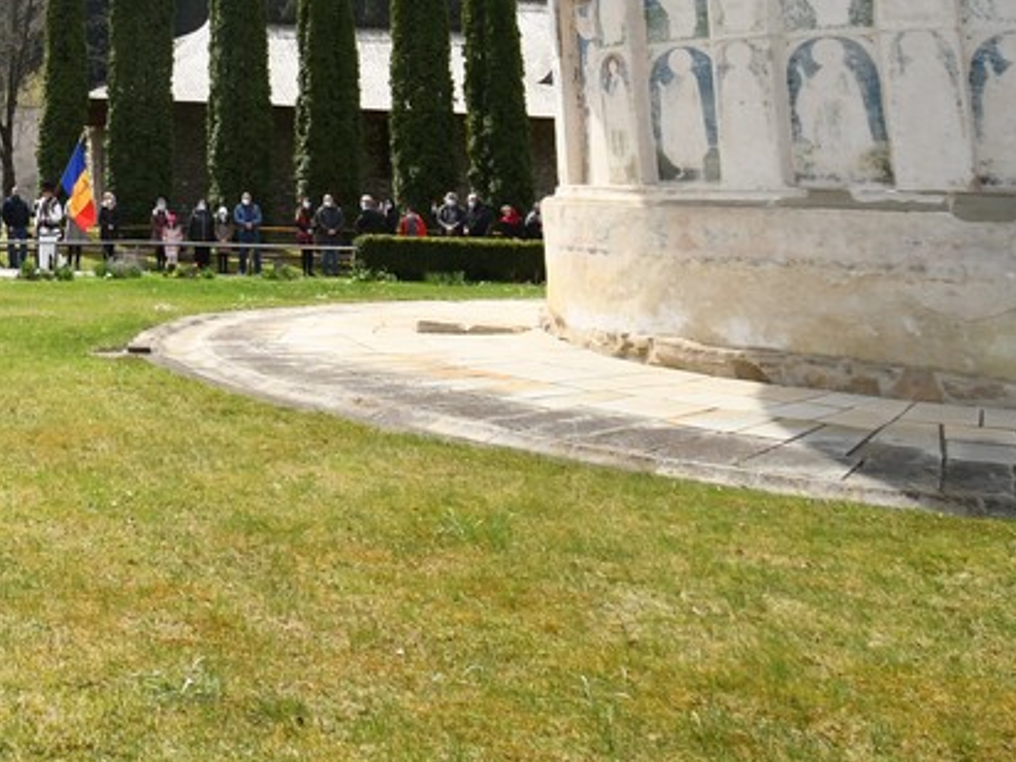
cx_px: -62
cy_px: -79
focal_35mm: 42
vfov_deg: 30.6
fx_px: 1233
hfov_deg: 38.3
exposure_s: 1/1000
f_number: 5
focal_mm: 10
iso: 320
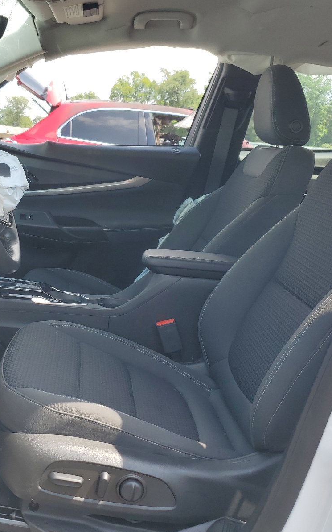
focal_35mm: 37
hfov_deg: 33.3
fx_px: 536
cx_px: 58
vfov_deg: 52.7
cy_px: 267
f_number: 1.5
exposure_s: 1/667
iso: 50
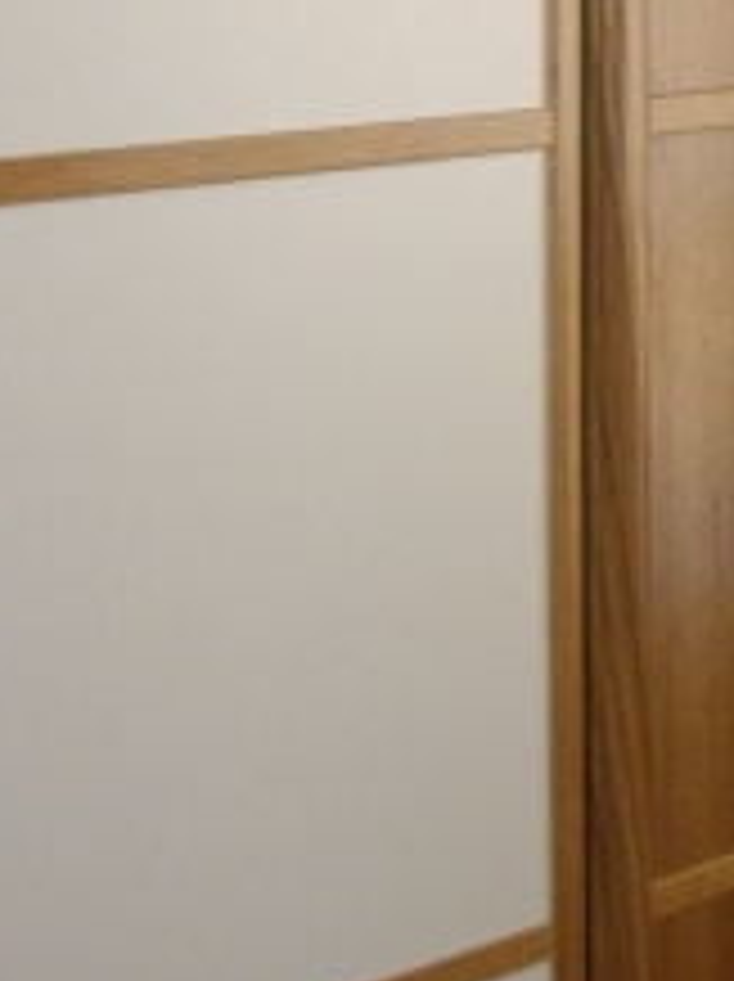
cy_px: -45
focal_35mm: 134
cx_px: 955
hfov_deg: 10.8
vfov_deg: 14.5
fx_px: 3796
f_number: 2.7
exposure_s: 1/40
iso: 200
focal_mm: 6.2
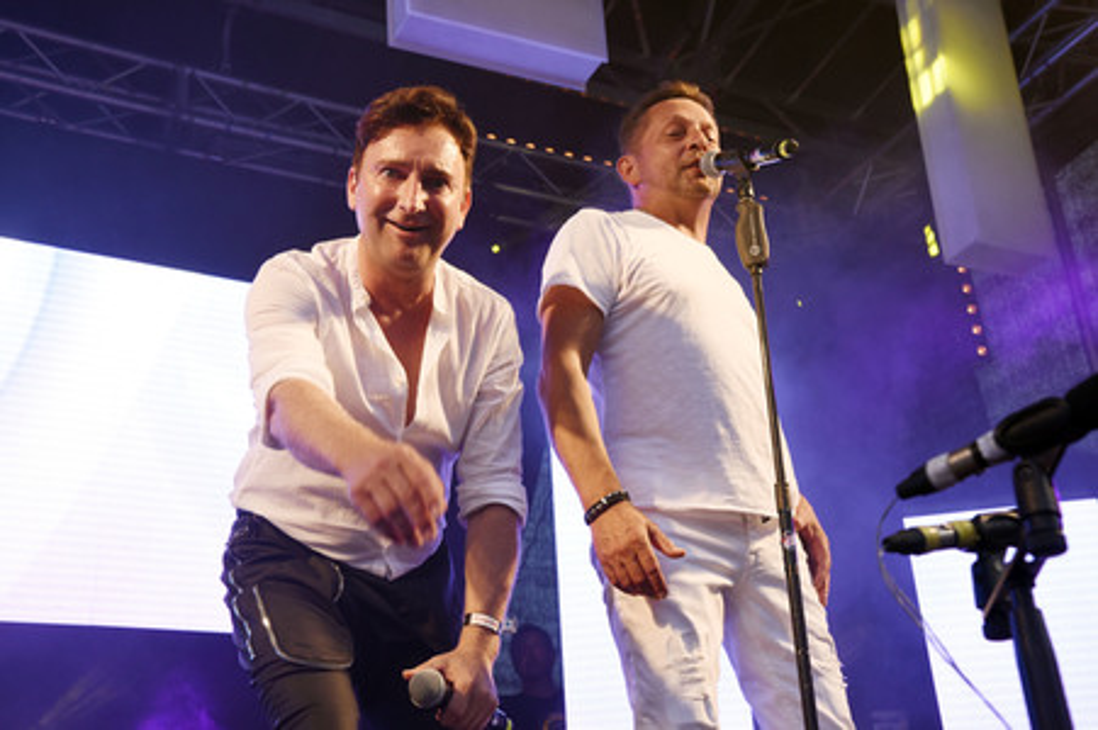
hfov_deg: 42.8
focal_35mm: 46
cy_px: 365
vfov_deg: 29.2
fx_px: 1402
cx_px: 549
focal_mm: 46
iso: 1250
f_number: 8
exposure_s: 1/160
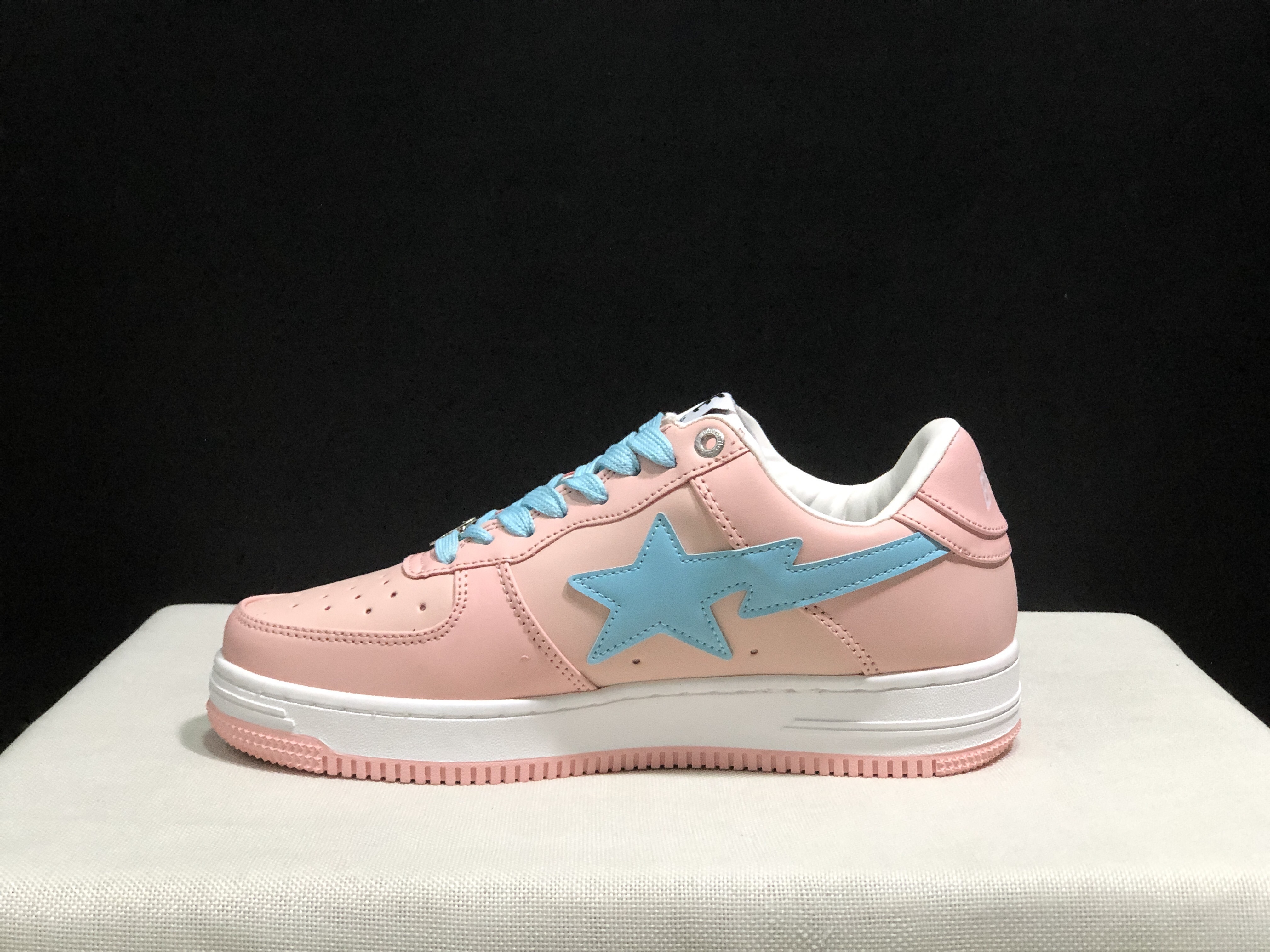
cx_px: 635
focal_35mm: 57
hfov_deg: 33.8
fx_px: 2091
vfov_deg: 25.7
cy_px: 476
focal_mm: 6.6
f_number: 2.8
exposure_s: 1/30
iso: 80
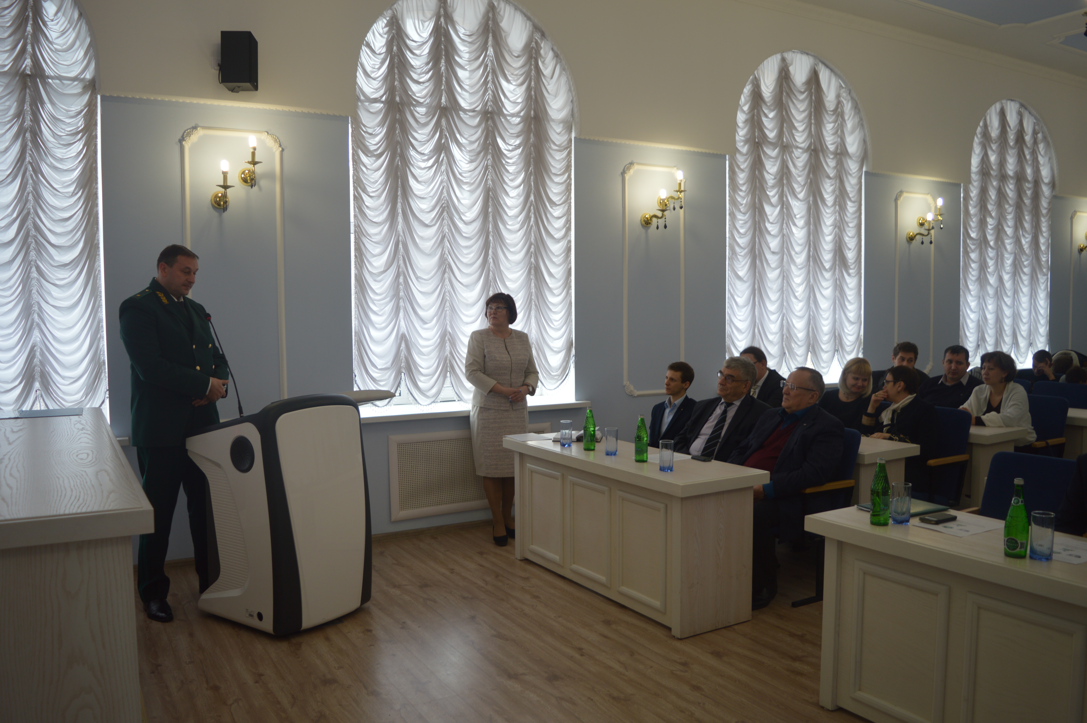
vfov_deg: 47.8
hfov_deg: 67.4
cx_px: 544
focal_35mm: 27
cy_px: 362
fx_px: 815
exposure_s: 1/30
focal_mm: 18
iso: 110
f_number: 3.5
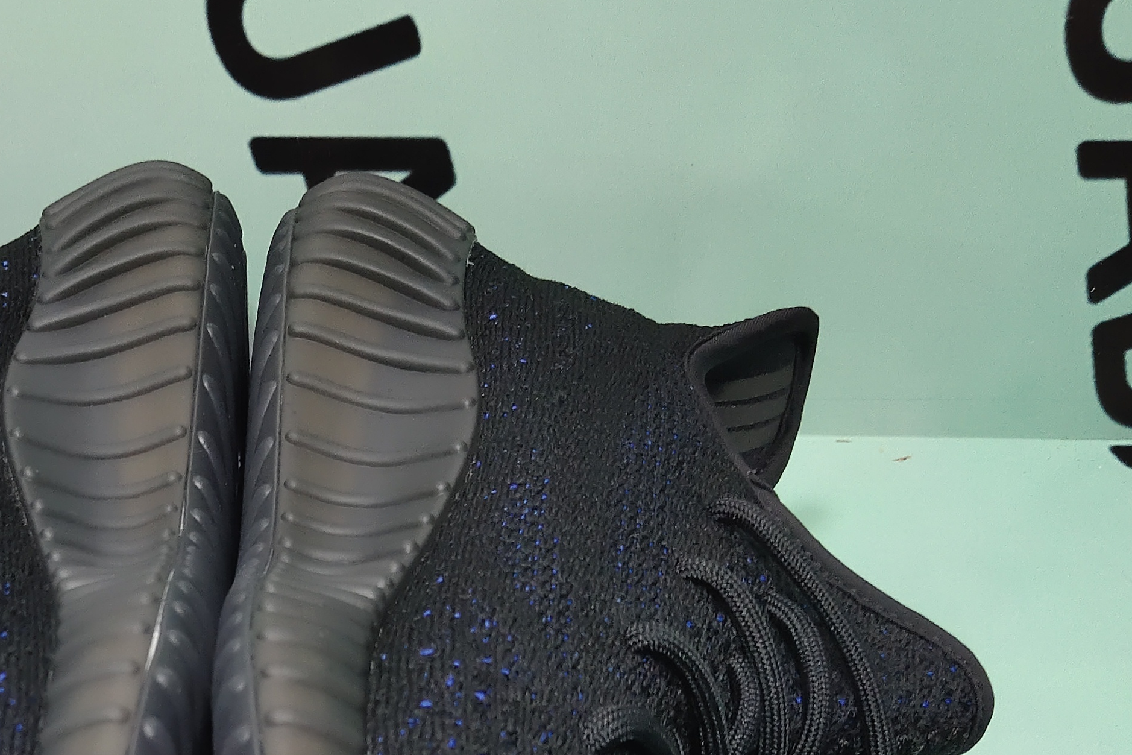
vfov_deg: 19.7
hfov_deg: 29.0
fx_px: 2107
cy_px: 750
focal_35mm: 67
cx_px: 132
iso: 143
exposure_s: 1/100
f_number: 1.79
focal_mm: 4.35
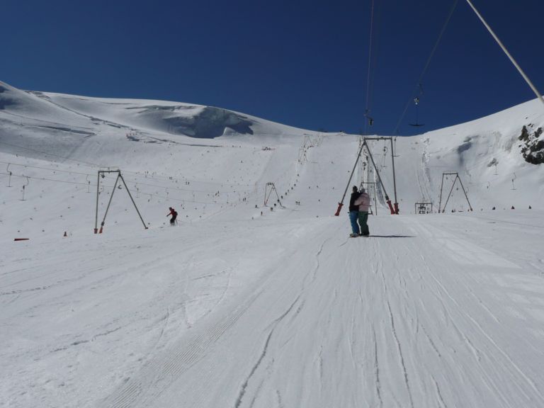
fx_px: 629
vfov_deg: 36.0
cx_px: 272
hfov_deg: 46.8
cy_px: 204
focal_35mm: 40
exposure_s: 1/800
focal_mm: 6.5
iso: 100
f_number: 9
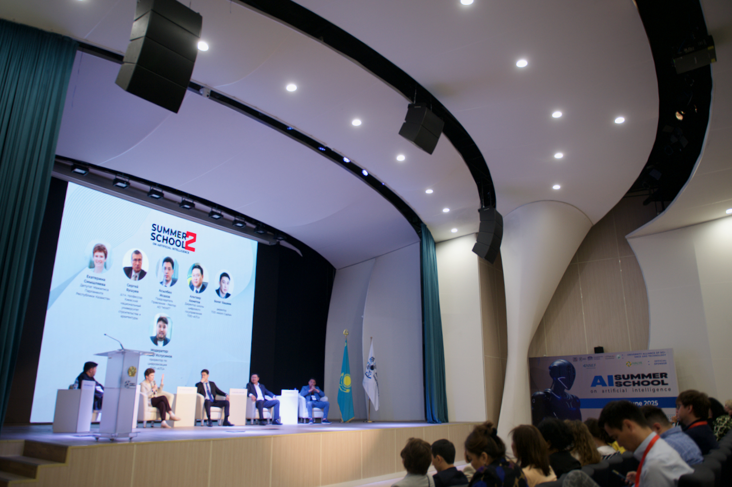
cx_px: 366
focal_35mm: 24
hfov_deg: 73.8
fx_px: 488
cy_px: 244
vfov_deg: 53.1
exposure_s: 1/125
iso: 500
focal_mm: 24
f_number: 2.8
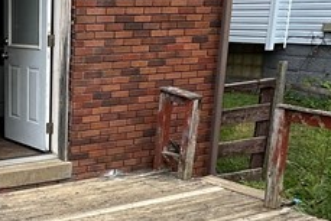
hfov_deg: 28.7
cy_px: 204
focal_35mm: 65
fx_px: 598
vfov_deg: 20.5
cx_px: -10
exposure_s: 1/378
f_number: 2.2
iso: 40
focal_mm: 2.22
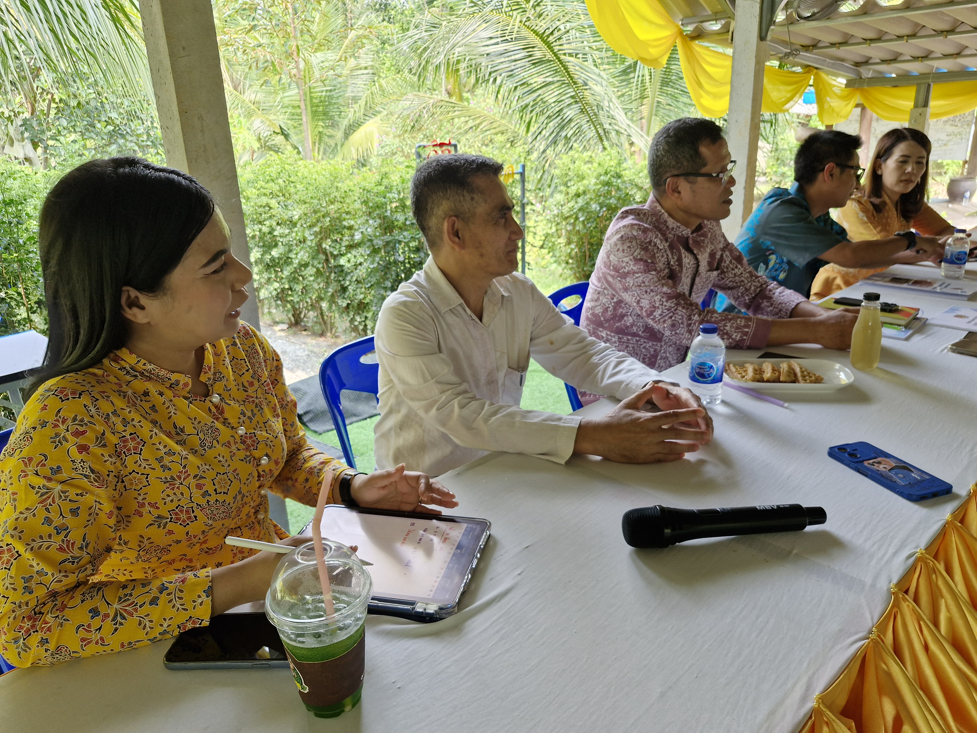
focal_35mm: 23
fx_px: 649
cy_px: 366
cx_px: 488
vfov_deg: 58.9
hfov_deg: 73.9
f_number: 1.8
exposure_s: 1/180
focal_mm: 5.54
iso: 125
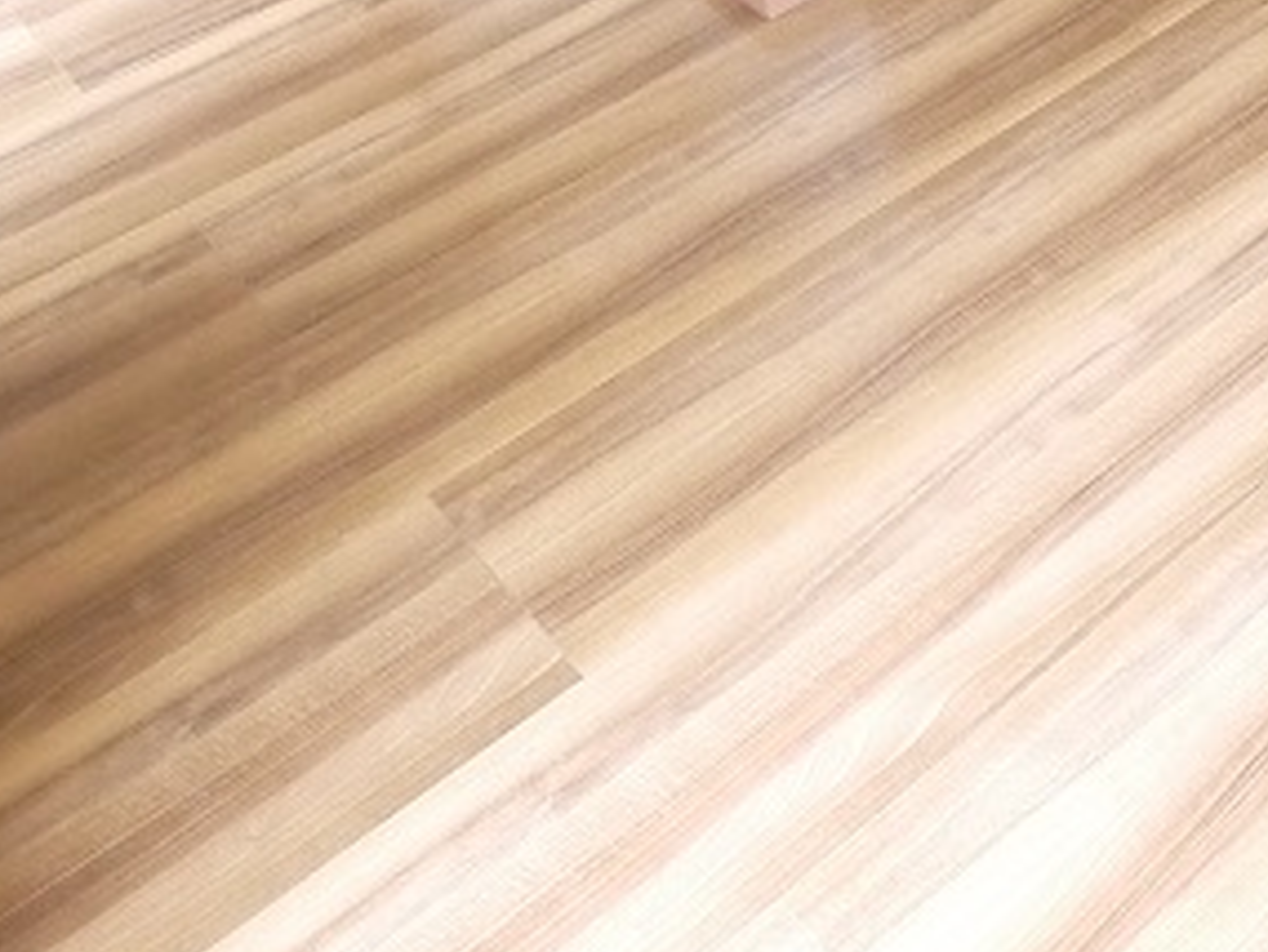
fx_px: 2016
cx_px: 1544
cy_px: -262
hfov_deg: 29.7
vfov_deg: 23.7
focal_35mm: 55
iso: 1250
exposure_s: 1/60
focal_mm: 7
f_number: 4
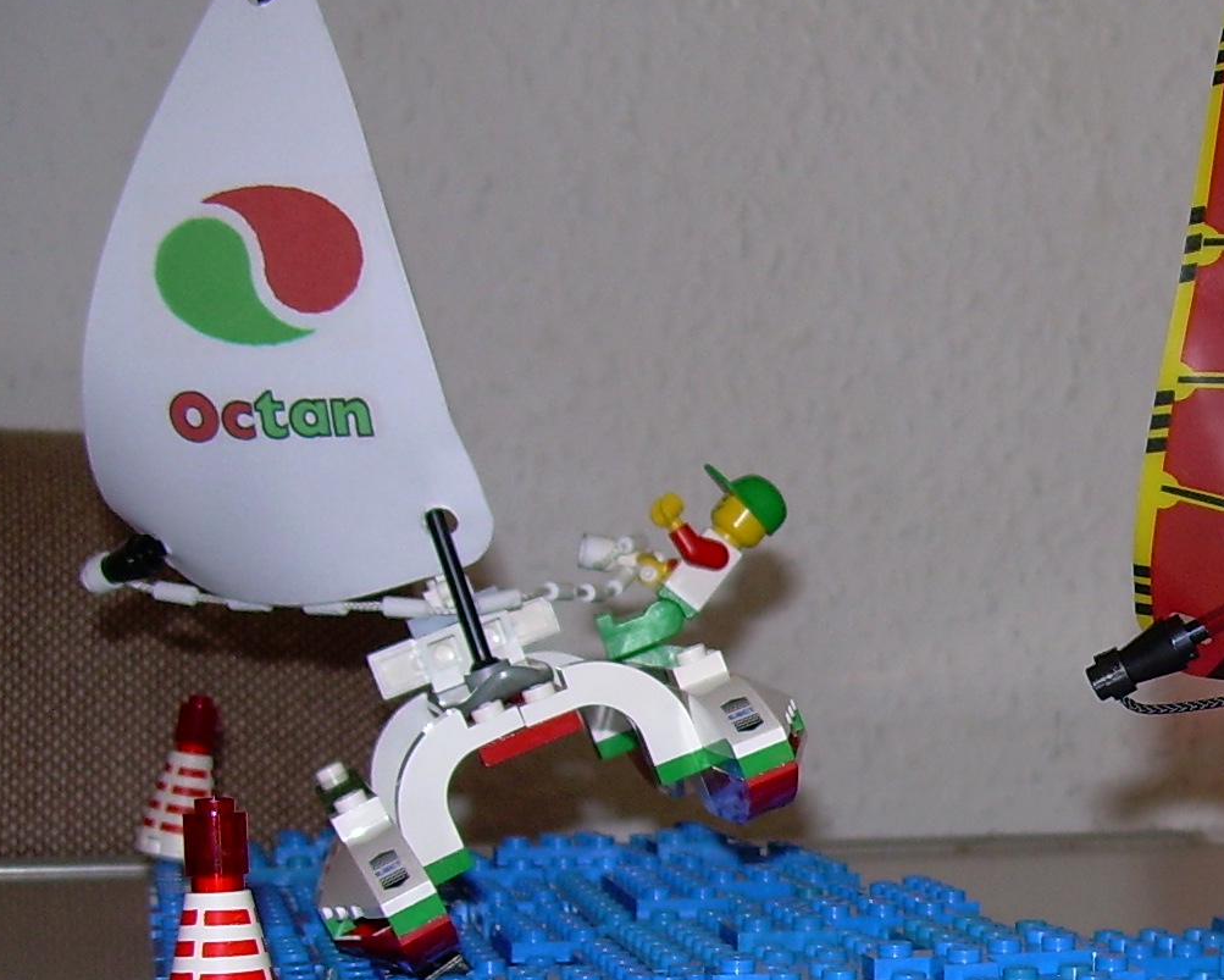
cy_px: 694
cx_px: 1335
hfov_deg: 21.6
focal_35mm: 84
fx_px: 3044
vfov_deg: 18.2
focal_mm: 6.3
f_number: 2.8
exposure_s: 1/60
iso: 50
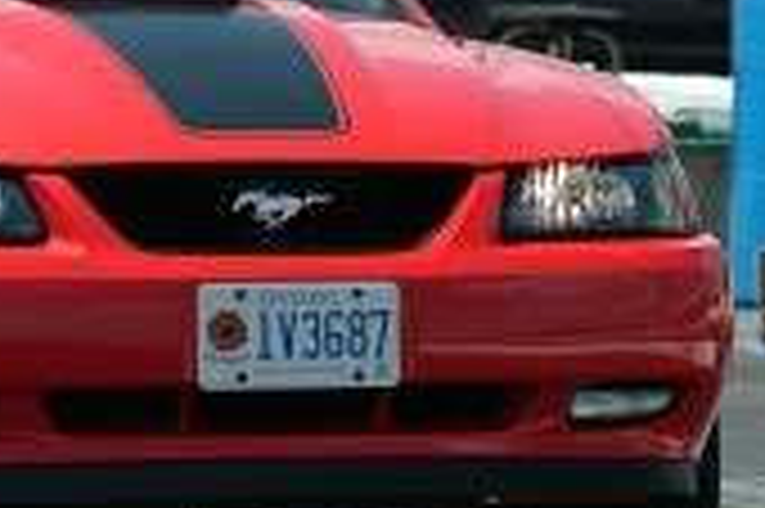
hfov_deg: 3.6
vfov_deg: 2.4
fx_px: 12164
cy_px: 103
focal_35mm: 573
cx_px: 14
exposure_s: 1/1000
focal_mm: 118
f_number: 4.8
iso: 160
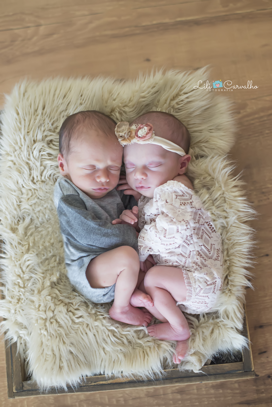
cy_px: 204
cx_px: 136
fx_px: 566
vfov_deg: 39.6
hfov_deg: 27.0
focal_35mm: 50
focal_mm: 50
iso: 1600
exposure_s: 1/160
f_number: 3.2
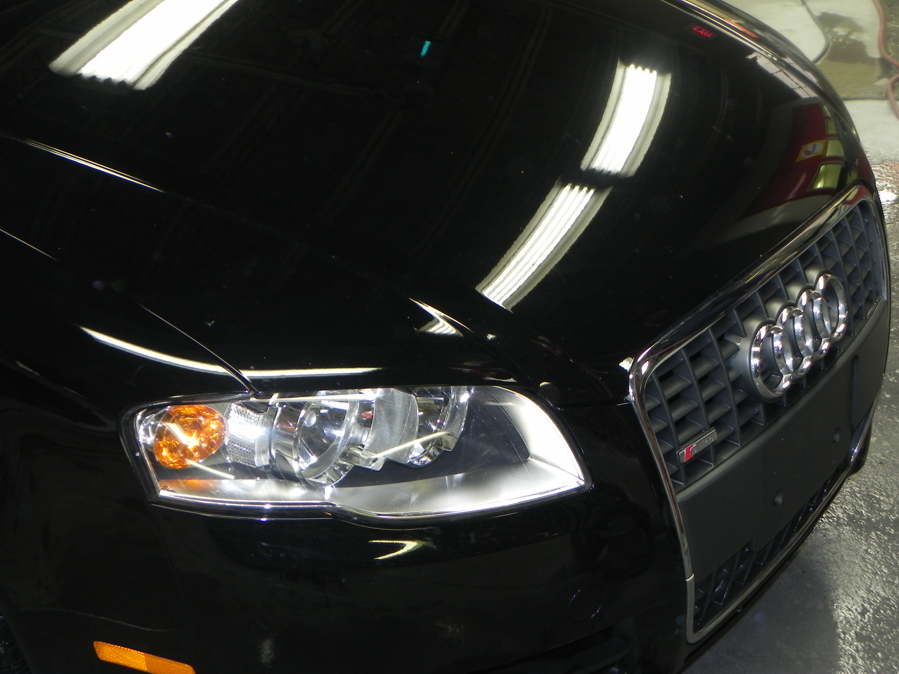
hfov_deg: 33.2
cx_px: 450
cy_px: 337
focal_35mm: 58
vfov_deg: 25.2
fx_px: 1506
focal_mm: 10.3
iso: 200
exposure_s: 1/30
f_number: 3.5
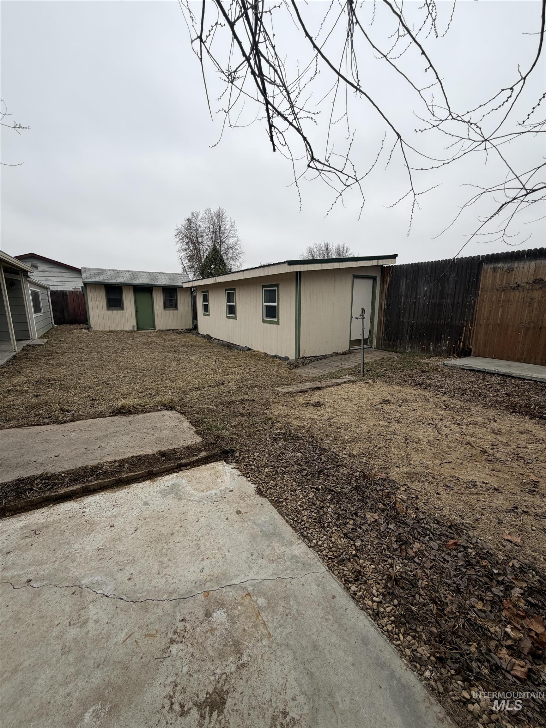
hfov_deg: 85.7
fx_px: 294
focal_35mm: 14
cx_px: 273
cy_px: 364
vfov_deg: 102.1
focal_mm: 2.22
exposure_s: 1/490
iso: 64
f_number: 2.2
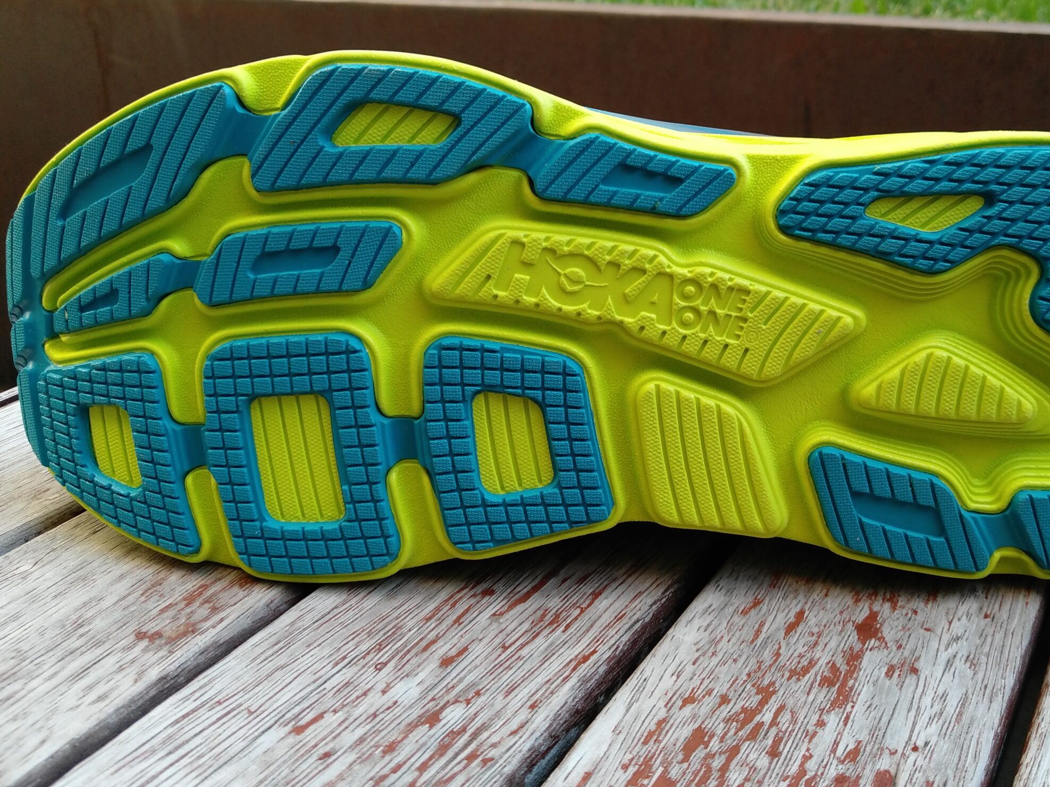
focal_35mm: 35
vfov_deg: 40.6
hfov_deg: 52.5
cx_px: 595
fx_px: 1062
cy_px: 345
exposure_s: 1/100
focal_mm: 3.95
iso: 100
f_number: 1.8
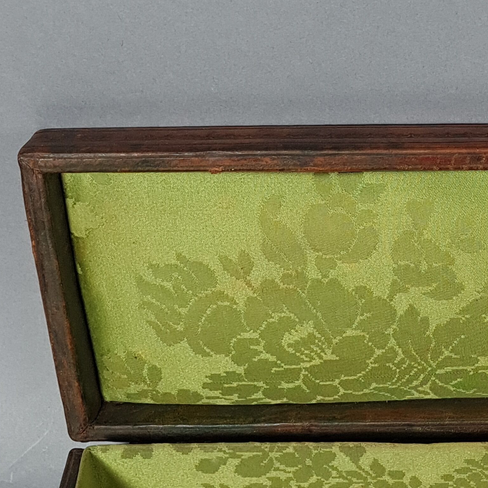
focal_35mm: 60
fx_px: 957
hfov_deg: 25.4
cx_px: 598
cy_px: 430
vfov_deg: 27.7
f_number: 1.8
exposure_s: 1/100
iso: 80
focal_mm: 5.4
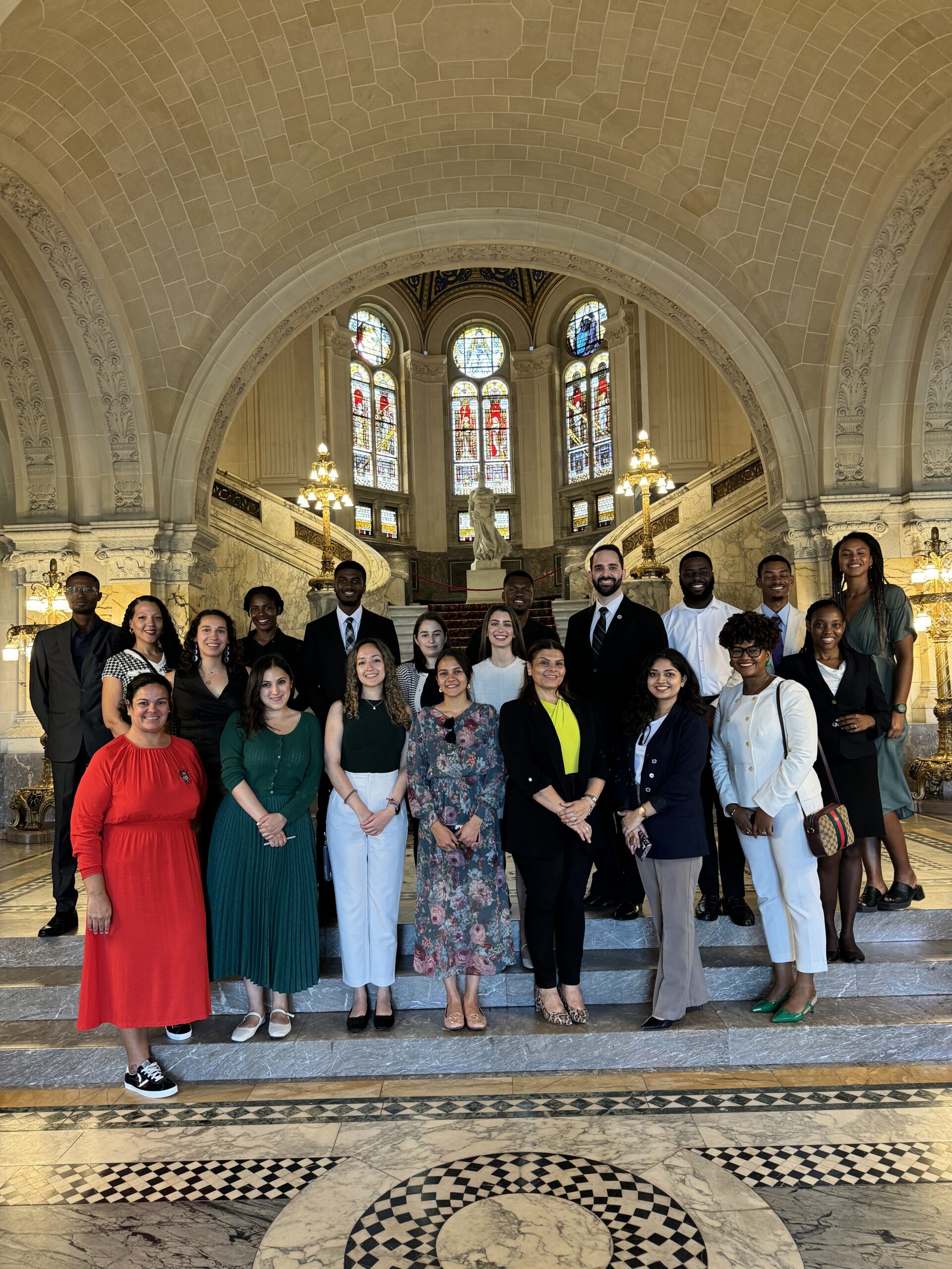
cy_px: 634
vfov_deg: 71.6
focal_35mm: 24
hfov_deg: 56.8
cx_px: 476
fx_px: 880
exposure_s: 1/50
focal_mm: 6.76
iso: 250
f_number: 1.78
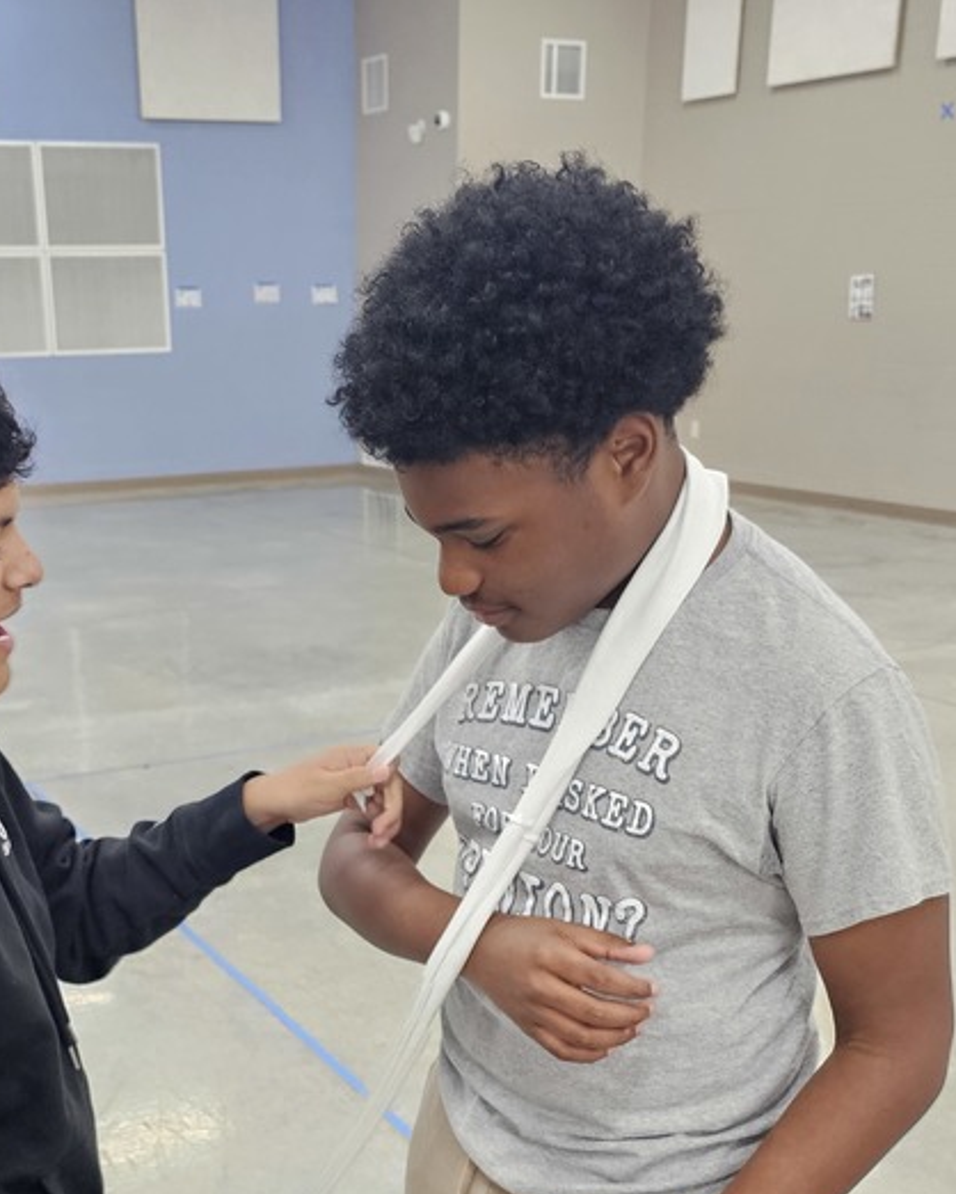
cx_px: 302
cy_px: 929
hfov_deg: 33.8
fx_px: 1555
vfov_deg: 40.5
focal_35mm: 44
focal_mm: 6.3
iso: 400
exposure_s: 1/120
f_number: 1.7
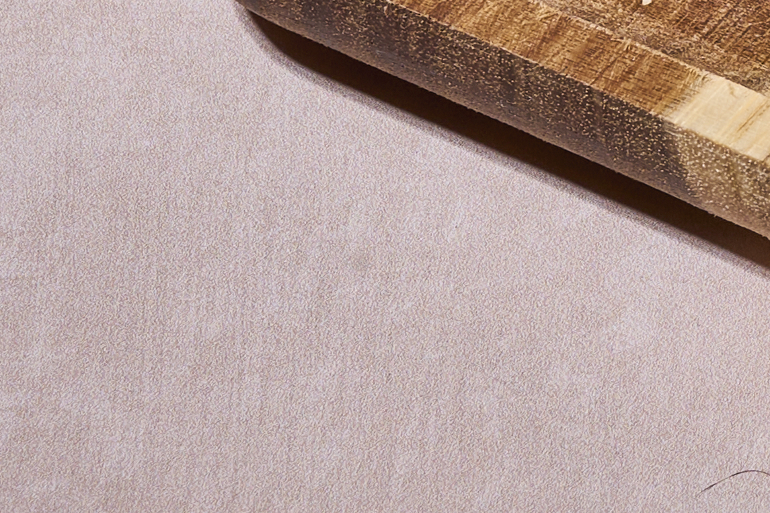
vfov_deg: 3.9
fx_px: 7460
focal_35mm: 349
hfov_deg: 5.6
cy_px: -598
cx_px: 2093
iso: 100
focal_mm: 57
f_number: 16
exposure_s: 1/250
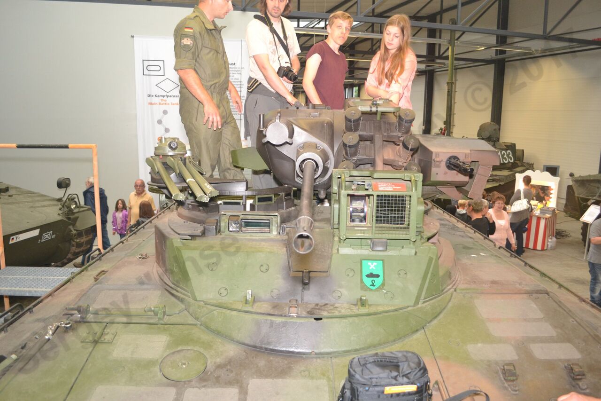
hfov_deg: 67.4
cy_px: 200
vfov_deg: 47.9
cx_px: 300
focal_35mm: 27
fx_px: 451
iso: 1100
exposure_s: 1/60
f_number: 3.5
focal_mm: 18
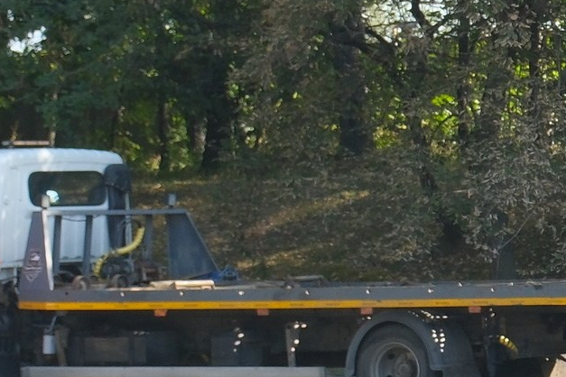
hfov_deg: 14.6
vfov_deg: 10.2
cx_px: 743
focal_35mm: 134
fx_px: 2107
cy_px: 101
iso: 640
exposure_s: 1/480
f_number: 5.6
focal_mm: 27
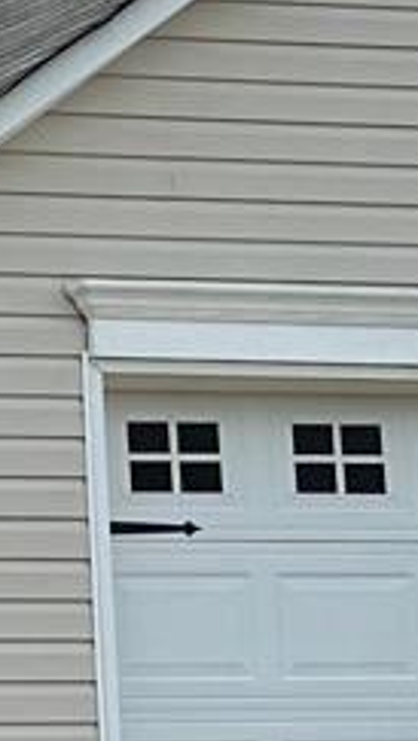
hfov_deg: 5.4
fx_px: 4268
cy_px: 595
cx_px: -708
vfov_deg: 9.9
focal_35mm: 217
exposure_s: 1/5848
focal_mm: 6.86
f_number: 1.78
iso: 80
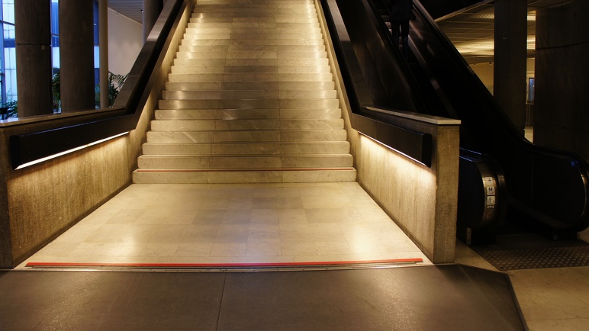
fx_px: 453
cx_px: 296
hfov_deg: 66.1
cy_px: 131
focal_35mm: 29
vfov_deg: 40.0
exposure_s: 1/30
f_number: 3.5
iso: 250
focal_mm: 18
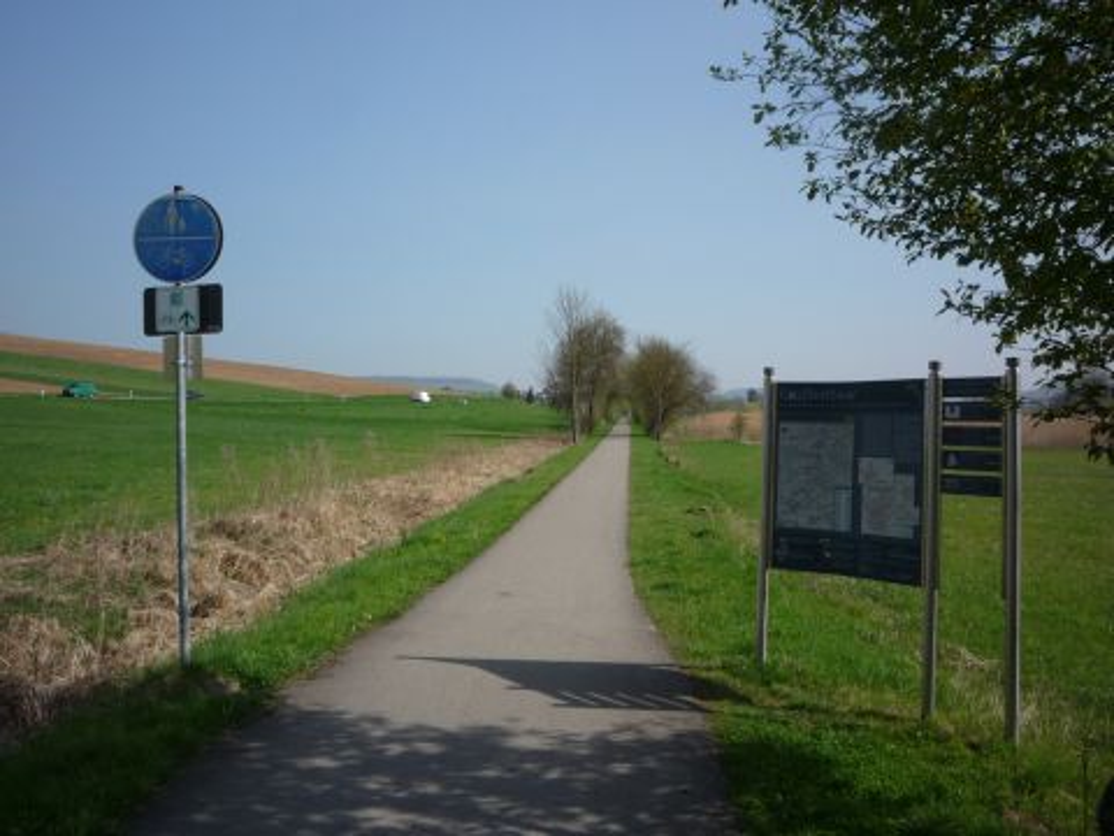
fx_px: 1030
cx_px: 557
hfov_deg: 56.8
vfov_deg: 44.2
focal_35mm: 32
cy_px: 418
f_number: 5.6
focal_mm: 5.2
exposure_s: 1/400
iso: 100
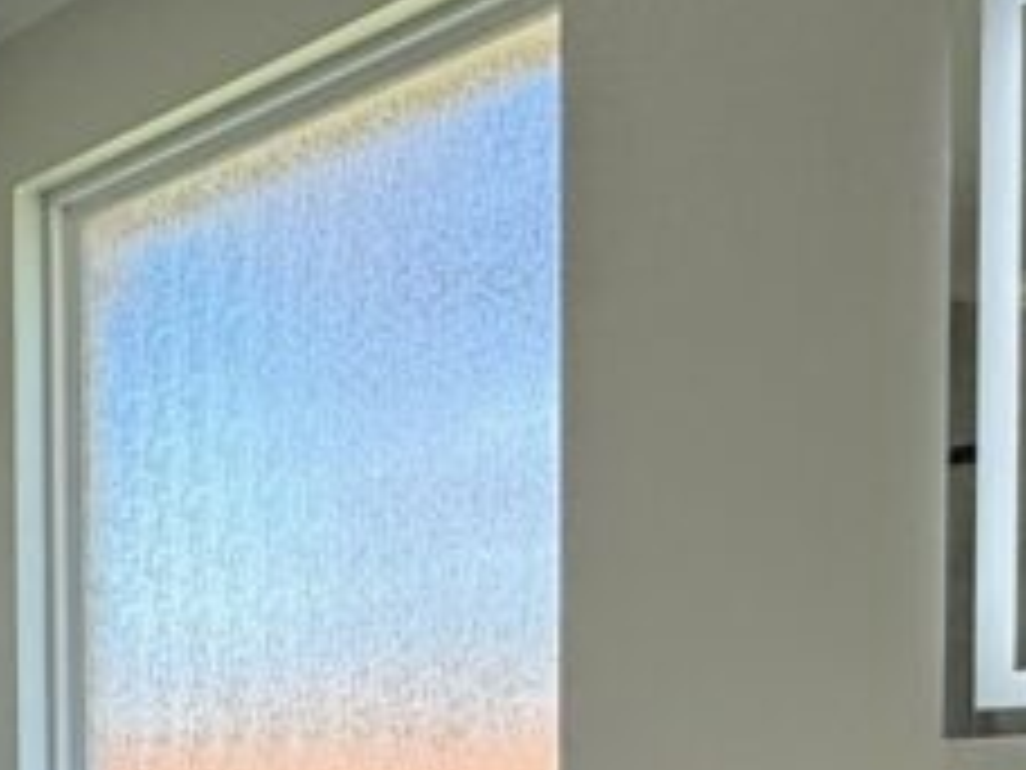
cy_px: 914
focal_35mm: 63
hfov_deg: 26.4
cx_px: -284
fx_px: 1867
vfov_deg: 21.7
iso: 64
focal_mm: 2.22
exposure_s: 1/145
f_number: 2.2
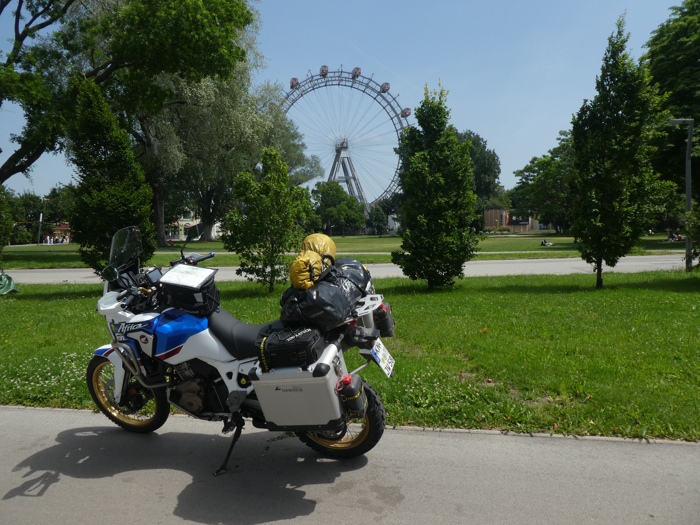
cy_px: 262
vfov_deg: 56.8
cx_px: 350
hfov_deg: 71.6
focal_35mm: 24
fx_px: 485
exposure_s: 1/1000
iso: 80
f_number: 3.5
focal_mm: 4.3
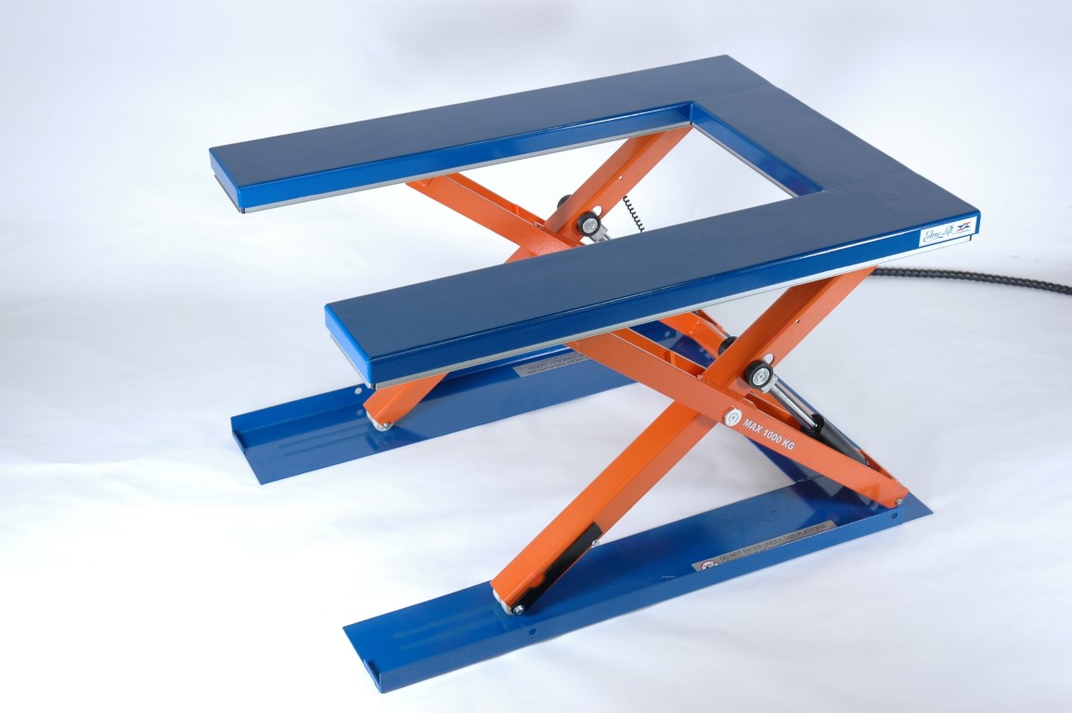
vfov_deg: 25.7
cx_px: 536
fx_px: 1562
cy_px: 356
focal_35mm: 52
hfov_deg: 37.9
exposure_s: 1/60
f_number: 4.5
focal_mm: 35
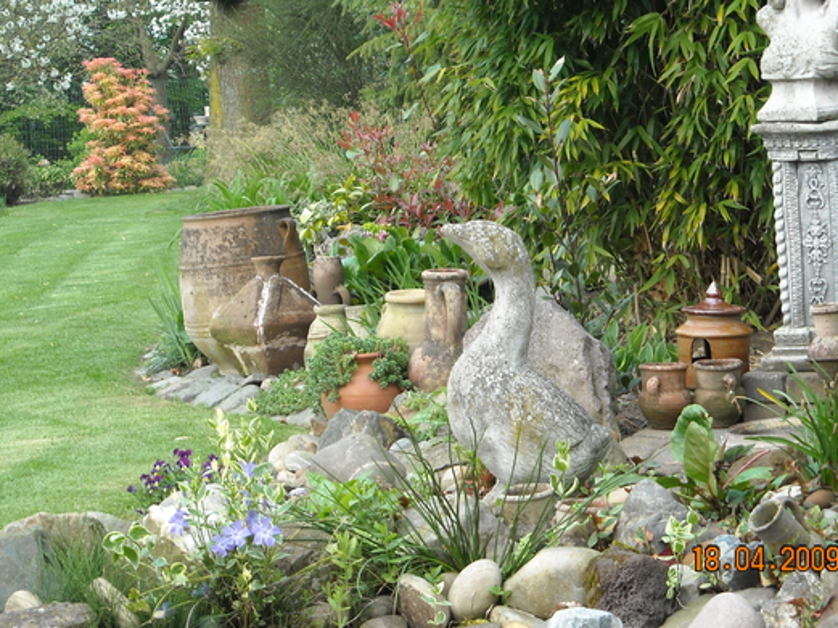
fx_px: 2927
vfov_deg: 12.2
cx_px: 399
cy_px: 272
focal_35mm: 121
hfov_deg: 16.3
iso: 104
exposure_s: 1/125
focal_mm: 17.1
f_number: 4.7
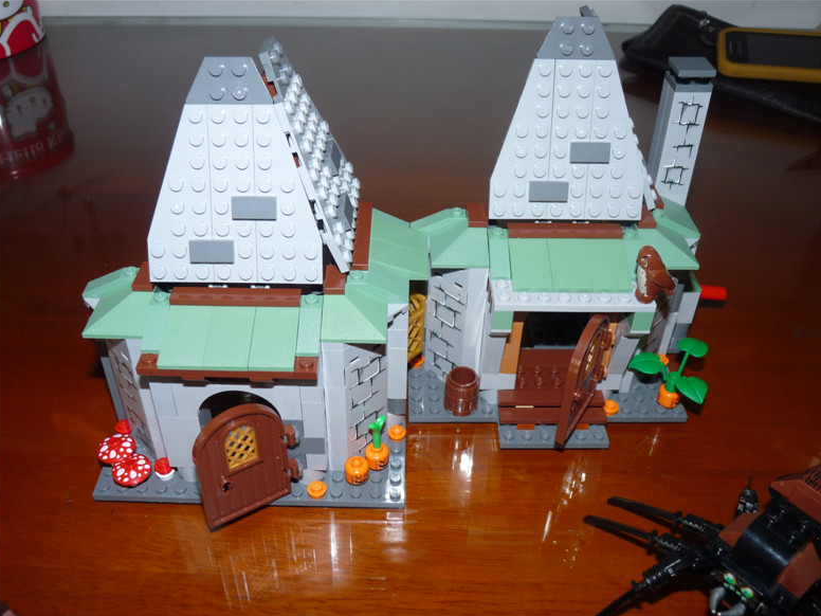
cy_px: 316
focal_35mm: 33
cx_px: 416
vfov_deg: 42.9
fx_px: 783
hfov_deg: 55.4
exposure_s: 1/30
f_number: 3
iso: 100
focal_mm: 5.8
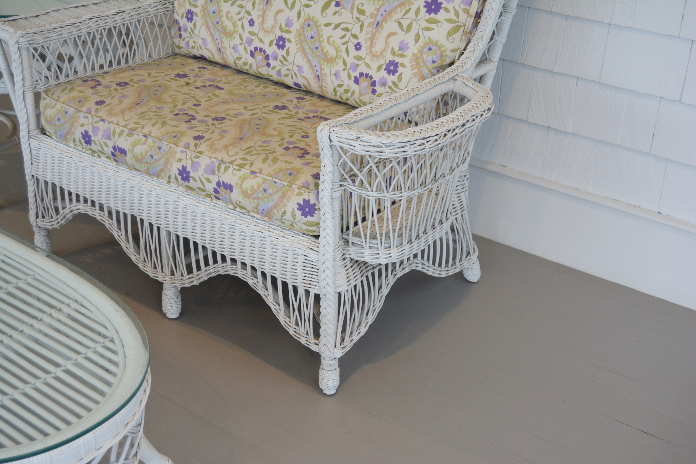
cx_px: 348
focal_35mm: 48
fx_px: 928
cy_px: 232
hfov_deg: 41.1
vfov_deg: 28.1
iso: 400
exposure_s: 1/60
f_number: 4.5
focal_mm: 32
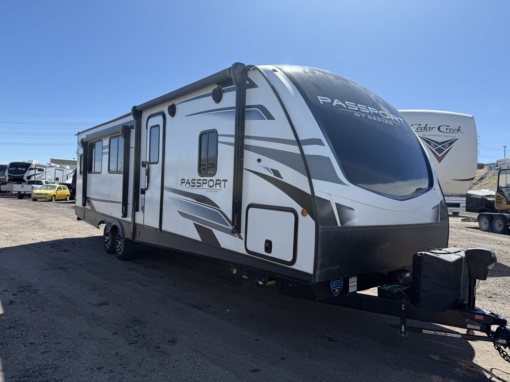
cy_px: 191
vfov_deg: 56.8
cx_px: 255
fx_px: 354
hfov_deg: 71.6
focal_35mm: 24
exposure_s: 1/3759
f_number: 1.78
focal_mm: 6.76
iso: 80
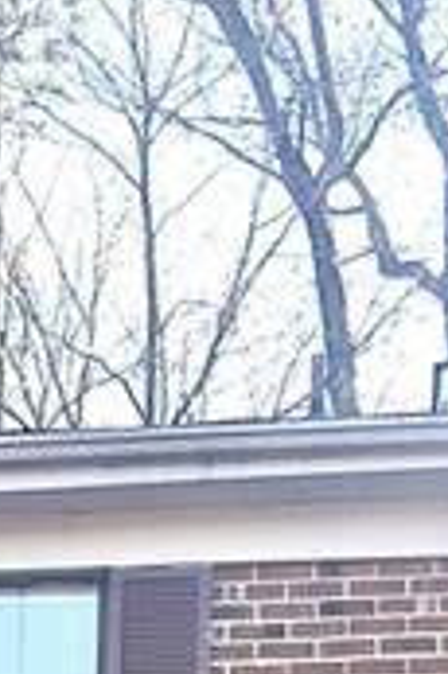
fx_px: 2866
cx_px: -312
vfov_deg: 11.8
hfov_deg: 8.6
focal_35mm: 153
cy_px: 1422
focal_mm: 23
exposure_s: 1/125
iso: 100
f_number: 5.6
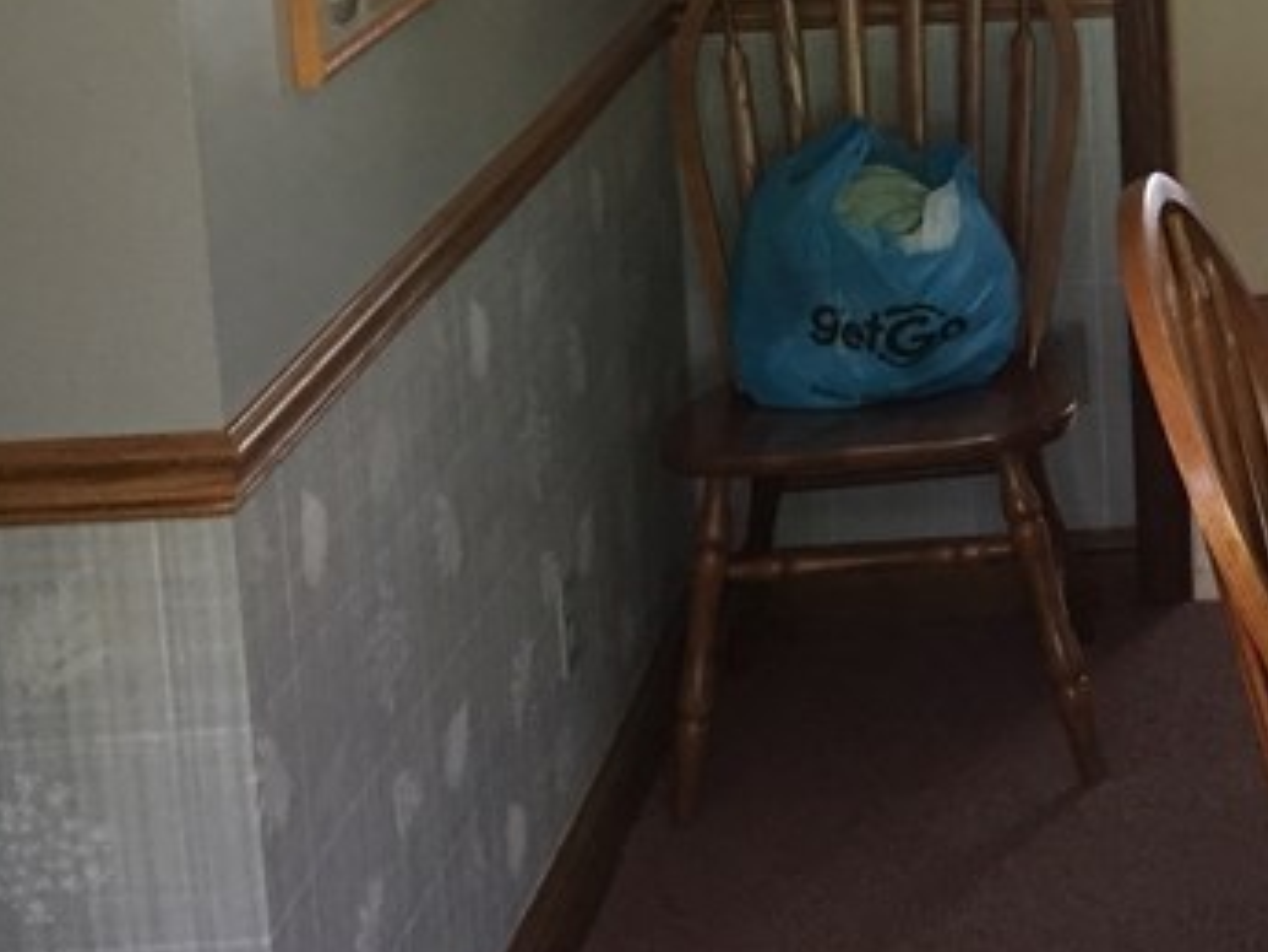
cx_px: 1683
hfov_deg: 20.6
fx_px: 3151
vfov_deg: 16.6
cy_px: -125
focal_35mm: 86
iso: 125
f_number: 2.2
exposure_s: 1/30
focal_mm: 4.15
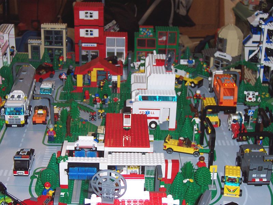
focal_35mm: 83
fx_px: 655
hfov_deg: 23.6
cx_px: 136
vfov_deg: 17.8
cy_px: 102
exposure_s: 1/90
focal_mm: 12.8
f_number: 4
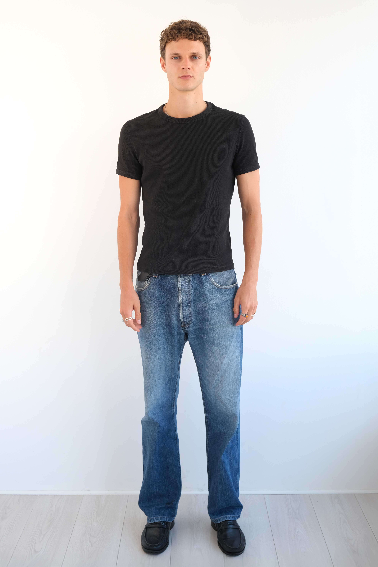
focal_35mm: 45
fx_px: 709
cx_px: 189
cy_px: 284
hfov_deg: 29.9
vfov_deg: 43.6
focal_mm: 30.2
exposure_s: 1/125
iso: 640
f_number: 4.5
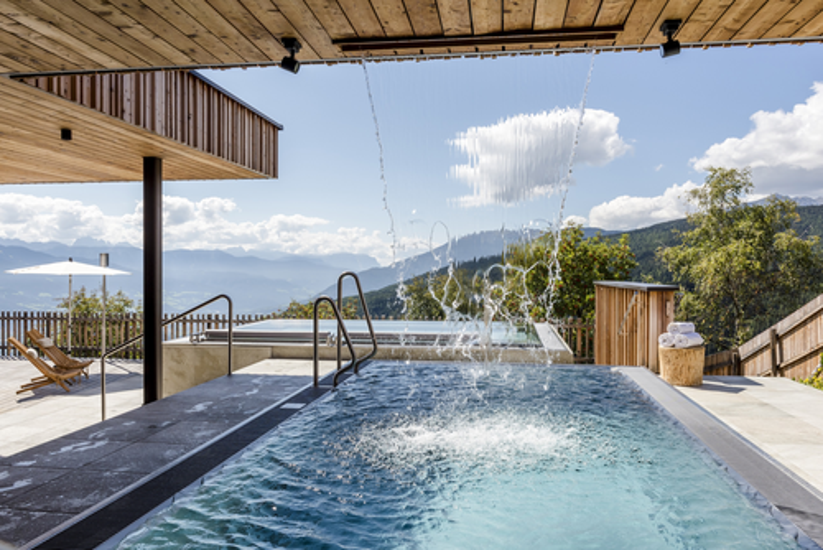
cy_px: 275
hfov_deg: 67.4
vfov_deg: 48.0
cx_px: 412
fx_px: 618
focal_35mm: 27
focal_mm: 27
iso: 400
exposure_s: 1/500
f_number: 13
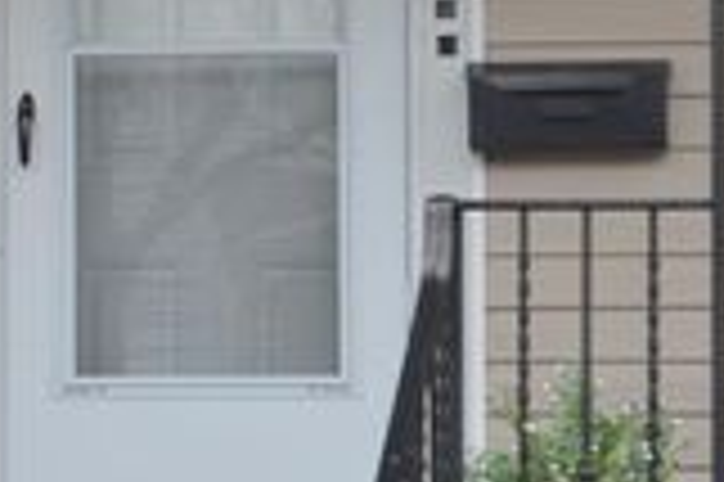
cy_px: 43
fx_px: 5134
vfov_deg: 5.4
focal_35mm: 256
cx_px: 49
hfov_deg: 8.0
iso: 500
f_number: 5.6
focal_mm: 55
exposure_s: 1/60
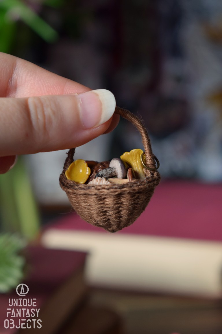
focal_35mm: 82
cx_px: 111
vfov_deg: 24.6
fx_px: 763
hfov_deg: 16.6
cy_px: 167
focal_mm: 55
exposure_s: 1/60
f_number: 5.6
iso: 560
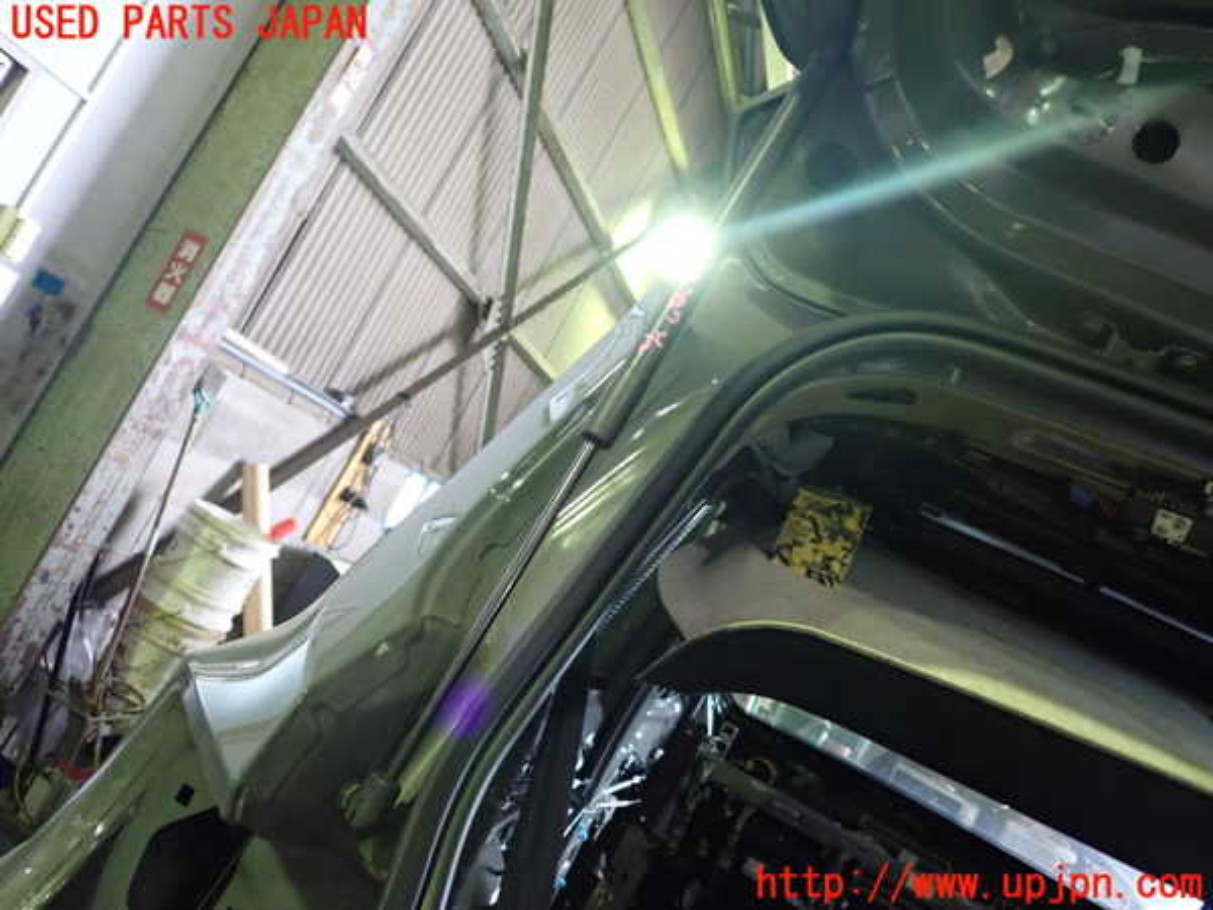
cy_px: 455
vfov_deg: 49.7
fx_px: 981
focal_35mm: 28
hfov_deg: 63.4
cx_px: 606
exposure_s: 1/30
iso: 640
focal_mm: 5.05
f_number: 2.2
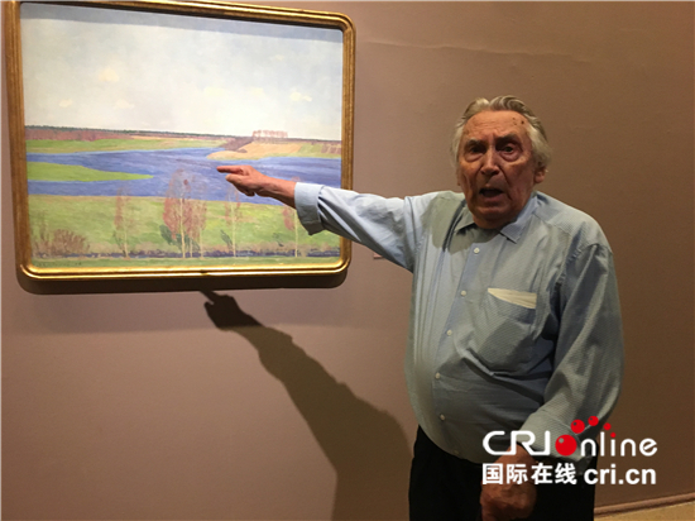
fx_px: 582
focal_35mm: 29
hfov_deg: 61.7
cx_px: 348
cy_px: 260
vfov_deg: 48.2
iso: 200
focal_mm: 4.15
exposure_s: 1/20
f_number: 2.2
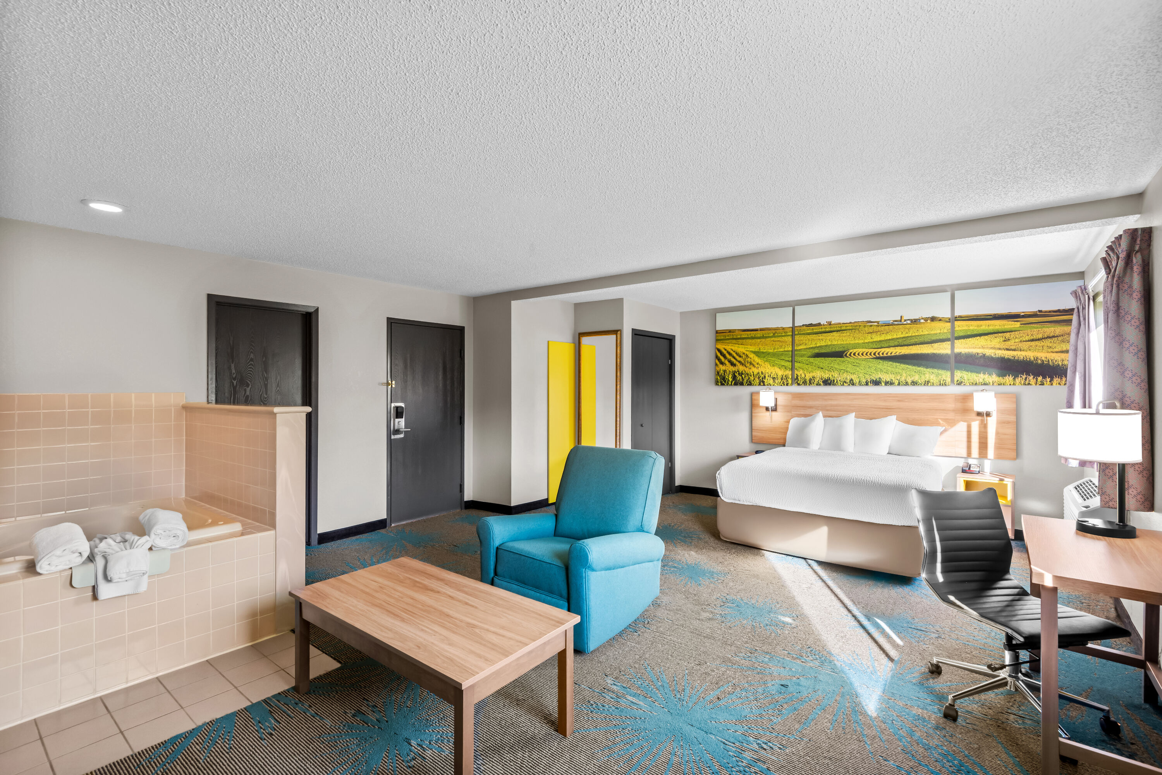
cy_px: 388
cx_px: 581
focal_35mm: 16
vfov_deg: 73.8
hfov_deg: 96.7
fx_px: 517
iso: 200
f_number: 9
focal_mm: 16
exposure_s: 1/2
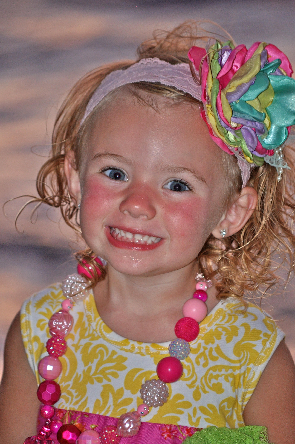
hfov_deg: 5.5
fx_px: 3050
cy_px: 222
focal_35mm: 248
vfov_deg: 8.3
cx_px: 148
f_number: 5.3
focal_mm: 165
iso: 800
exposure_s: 1/60
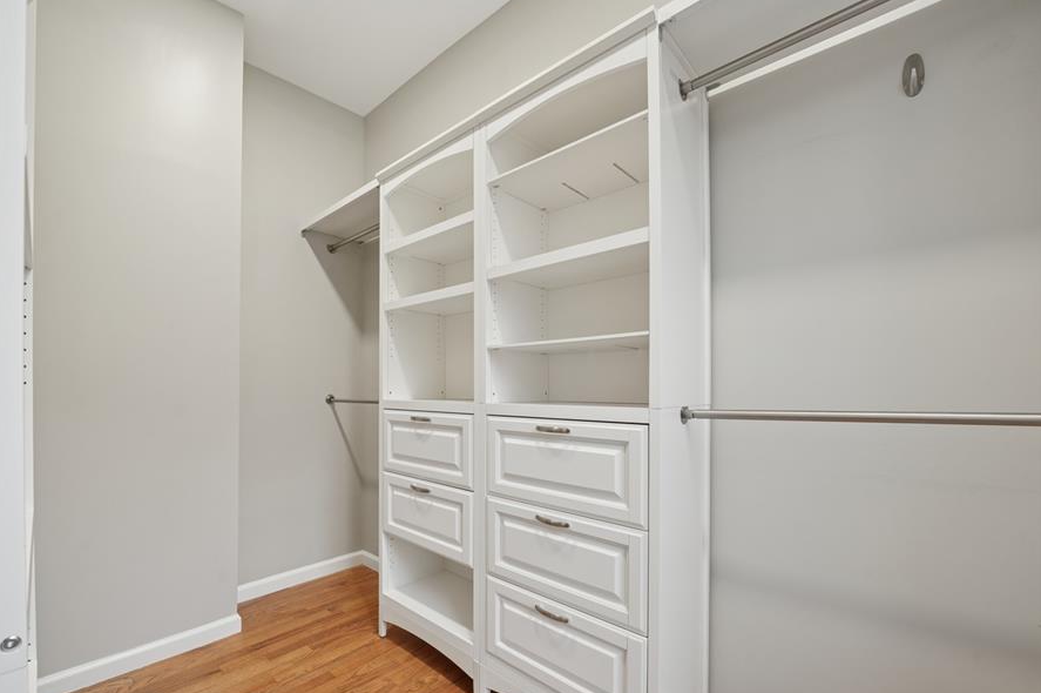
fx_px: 433
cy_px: 391
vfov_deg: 76.9
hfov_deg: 99.7
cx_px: 446
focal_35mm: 15
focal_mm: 13
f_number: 8
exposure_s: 1/10
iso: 400
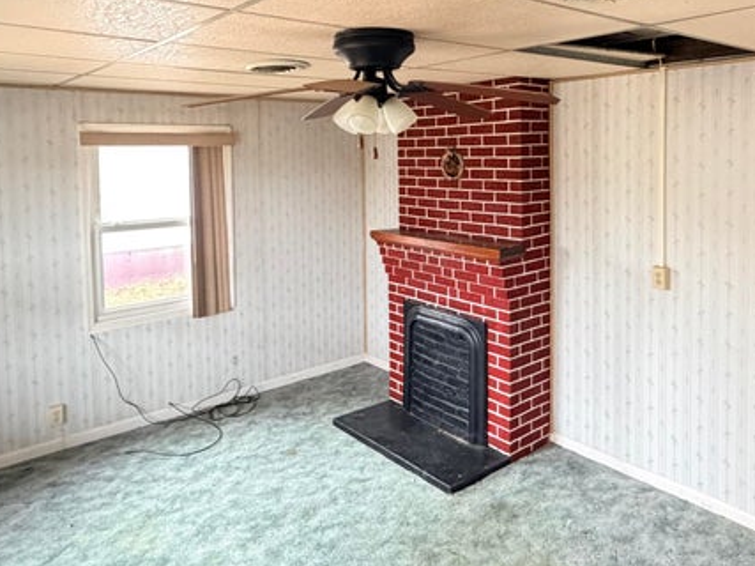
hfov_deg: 63.3
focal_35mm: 28
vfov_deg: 48.9
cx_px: 418
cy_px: 187
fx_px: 611
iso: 640
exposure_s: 1/60
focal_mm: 2.22
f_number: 2.2
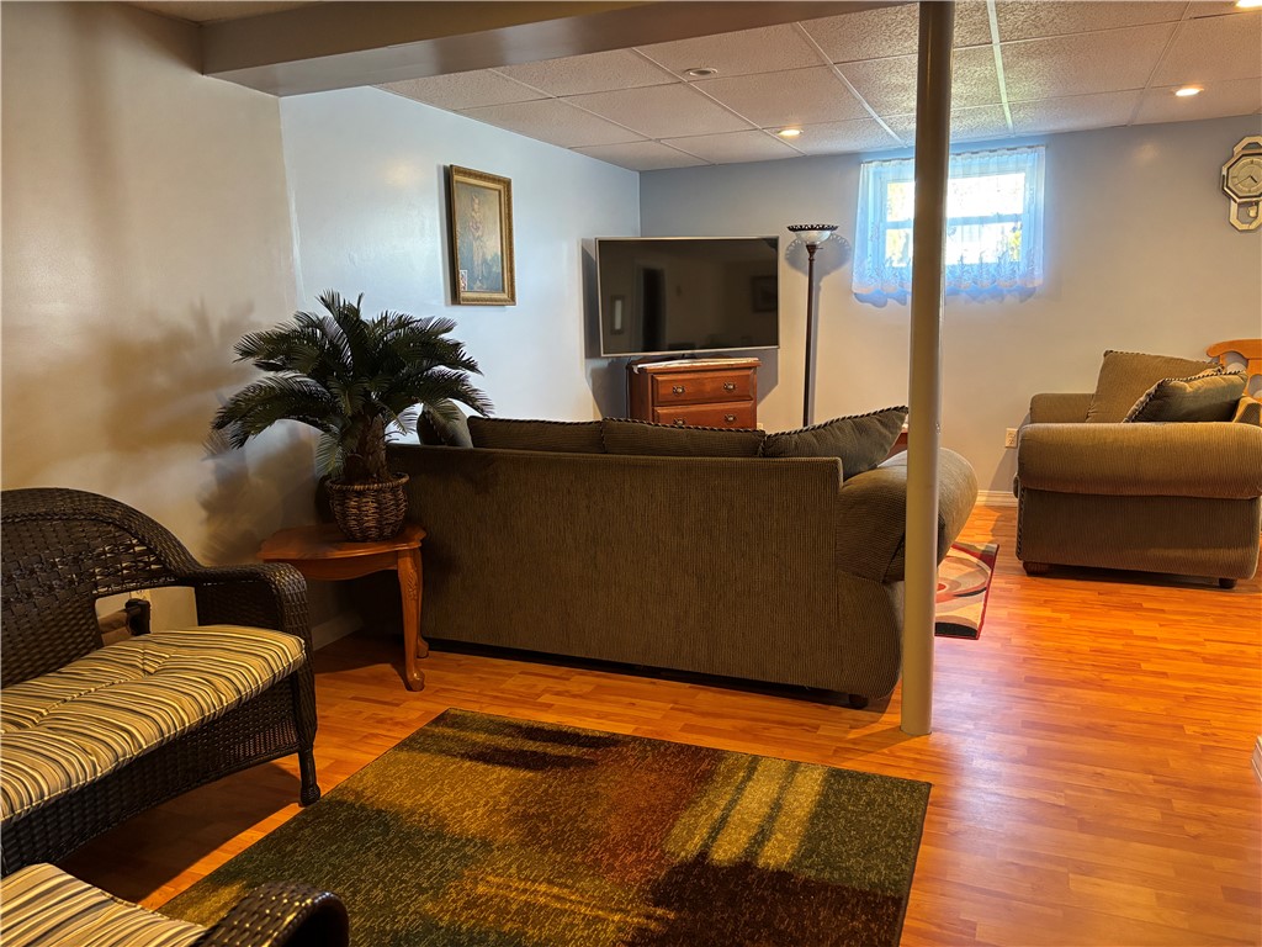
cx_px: 631
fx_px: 948
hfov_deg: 67.3
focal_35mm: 26
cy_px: 474
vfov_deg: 53.1
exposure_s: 1/60
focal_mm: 5.96
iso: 500
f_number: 1.6
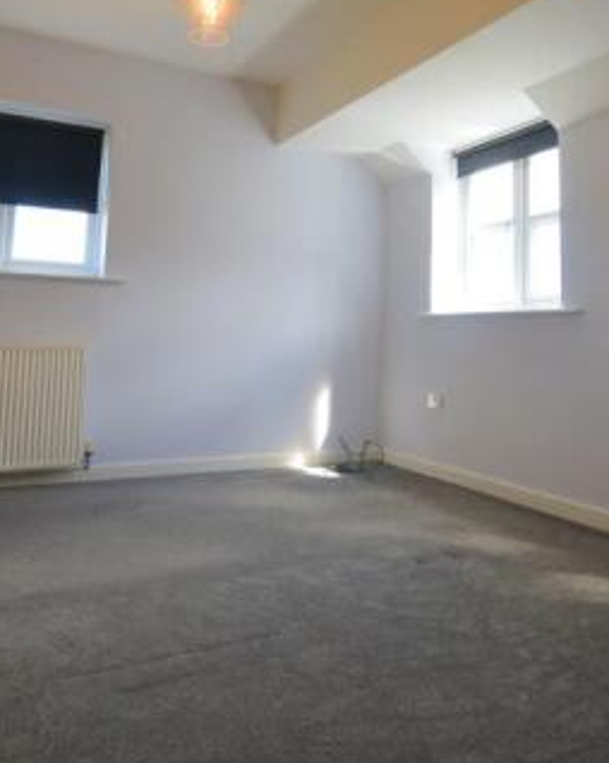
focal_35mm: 29
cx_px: 358
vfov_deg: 59.2
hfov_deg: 49.7
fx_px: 654
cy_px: 260
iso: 400
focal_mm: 10
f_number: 5.6
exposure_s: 1/125
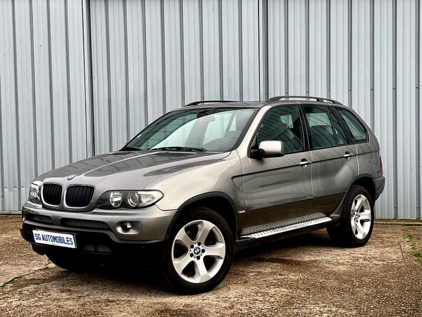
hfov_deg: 36.8
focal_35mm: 52
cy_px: 158
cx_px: 211
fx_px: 634
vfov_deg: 28.0
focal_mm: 6
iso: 50
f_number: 2
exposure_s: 1/122
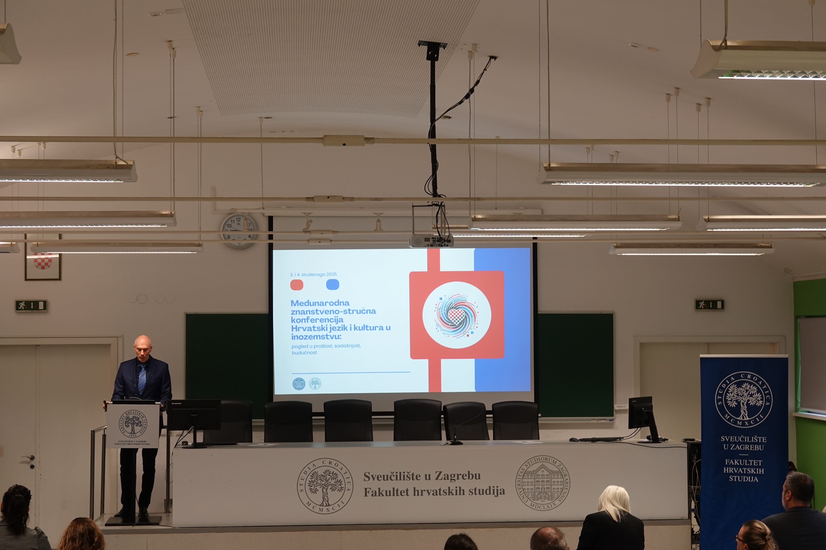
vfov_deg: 23.4
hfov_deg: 34.5
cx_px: 413
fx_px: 1331
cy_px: 275
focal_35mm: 58
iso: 250
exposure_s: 1/60
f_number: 3.5
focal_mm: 21.32
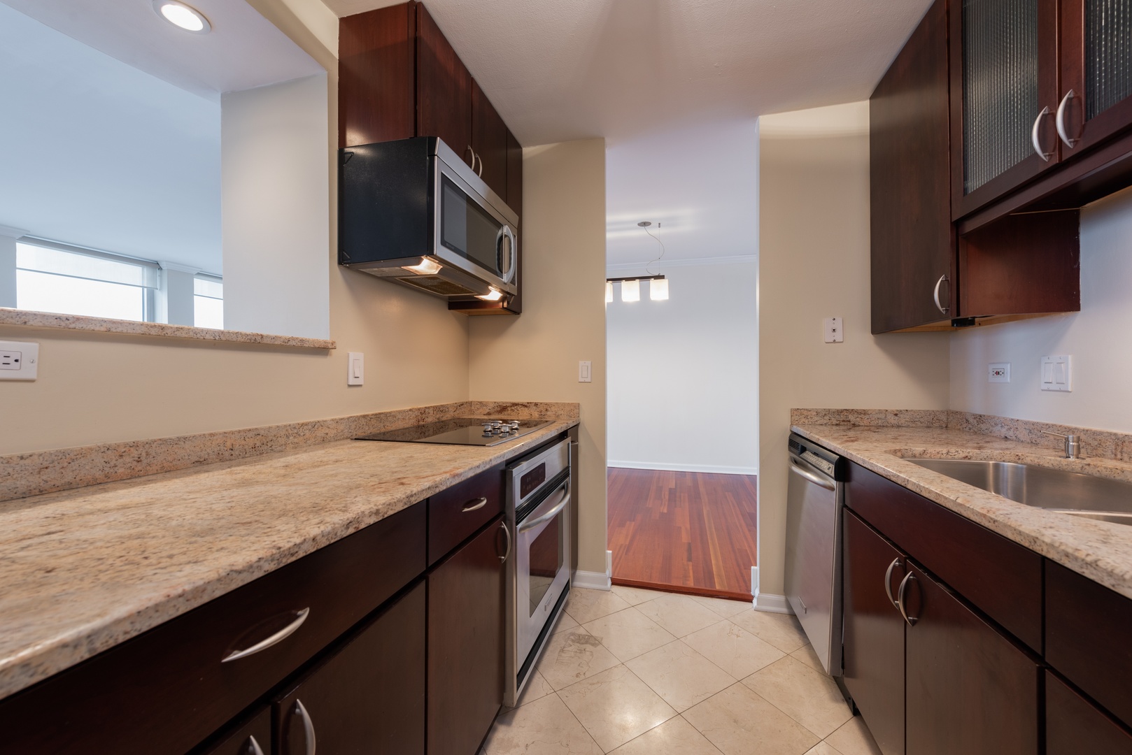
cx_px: 566
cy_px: 378
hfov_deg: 104.2
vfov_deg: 81.3
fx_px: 440
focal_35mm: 14
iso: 200
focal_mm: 14
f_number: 8
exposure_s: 1/3
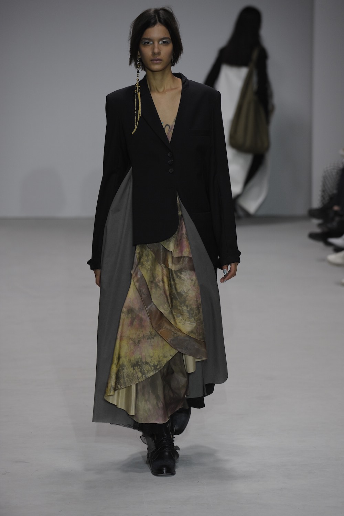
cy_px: 258
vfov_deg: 10.3
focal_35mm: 200
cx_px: 172
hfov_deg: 6.9
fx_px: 2870
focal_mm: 200
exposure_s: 1/500
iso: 1000
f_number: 5
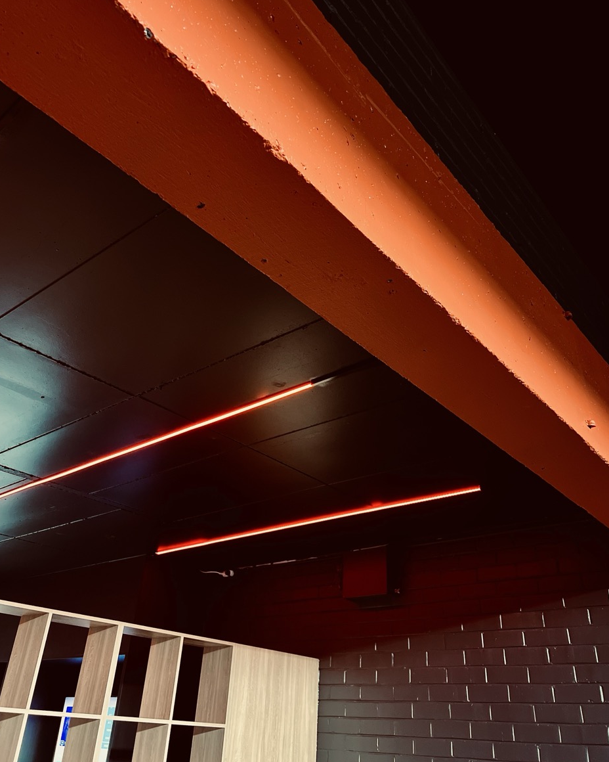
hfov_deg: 51.5
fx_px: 631
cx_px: 306
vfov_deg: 62.1
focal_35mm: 28
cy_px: 347
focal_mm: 5.7
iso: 640
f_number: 1.5
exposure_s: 1/35
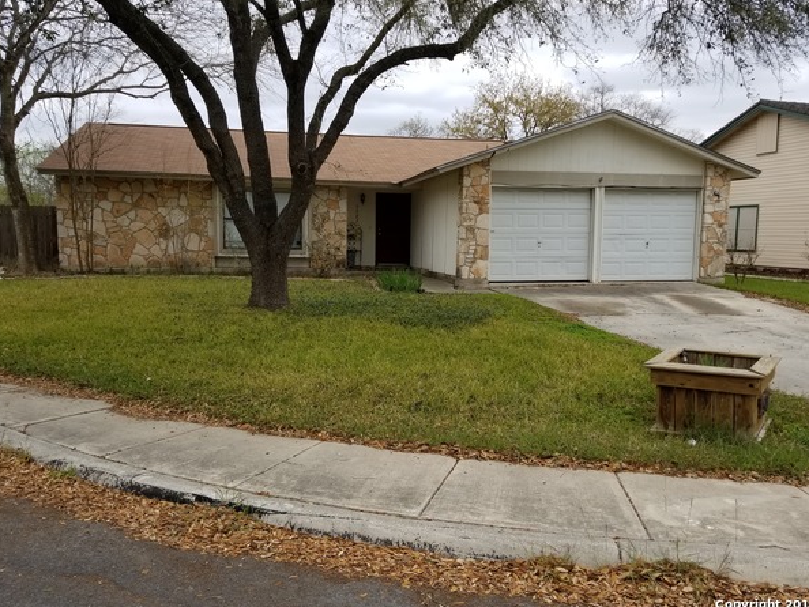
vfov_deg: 49.8
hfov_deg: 63.4
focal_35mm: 28
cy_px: 302
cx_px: 385
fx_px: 655
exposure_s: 1/922
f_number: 1.7
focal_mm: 4.3
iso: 50
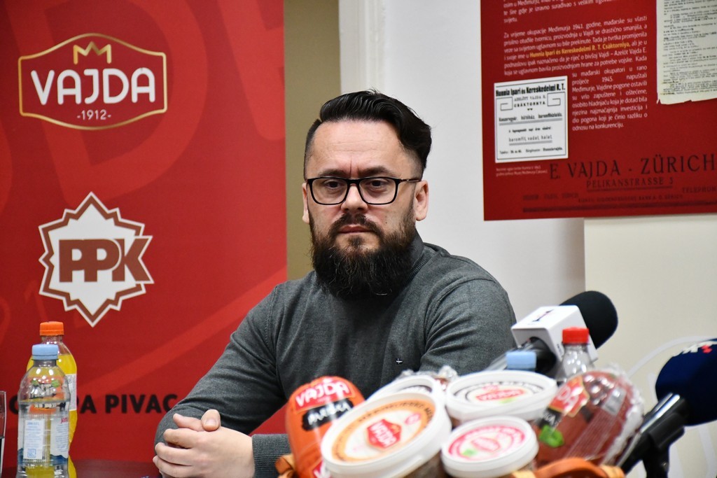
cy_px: 239
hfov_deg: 15.2
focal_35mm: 135
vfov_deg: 10.2
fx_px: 2689
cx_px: 358
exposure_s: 1/125
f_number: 5.3
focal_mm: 90
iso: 4000
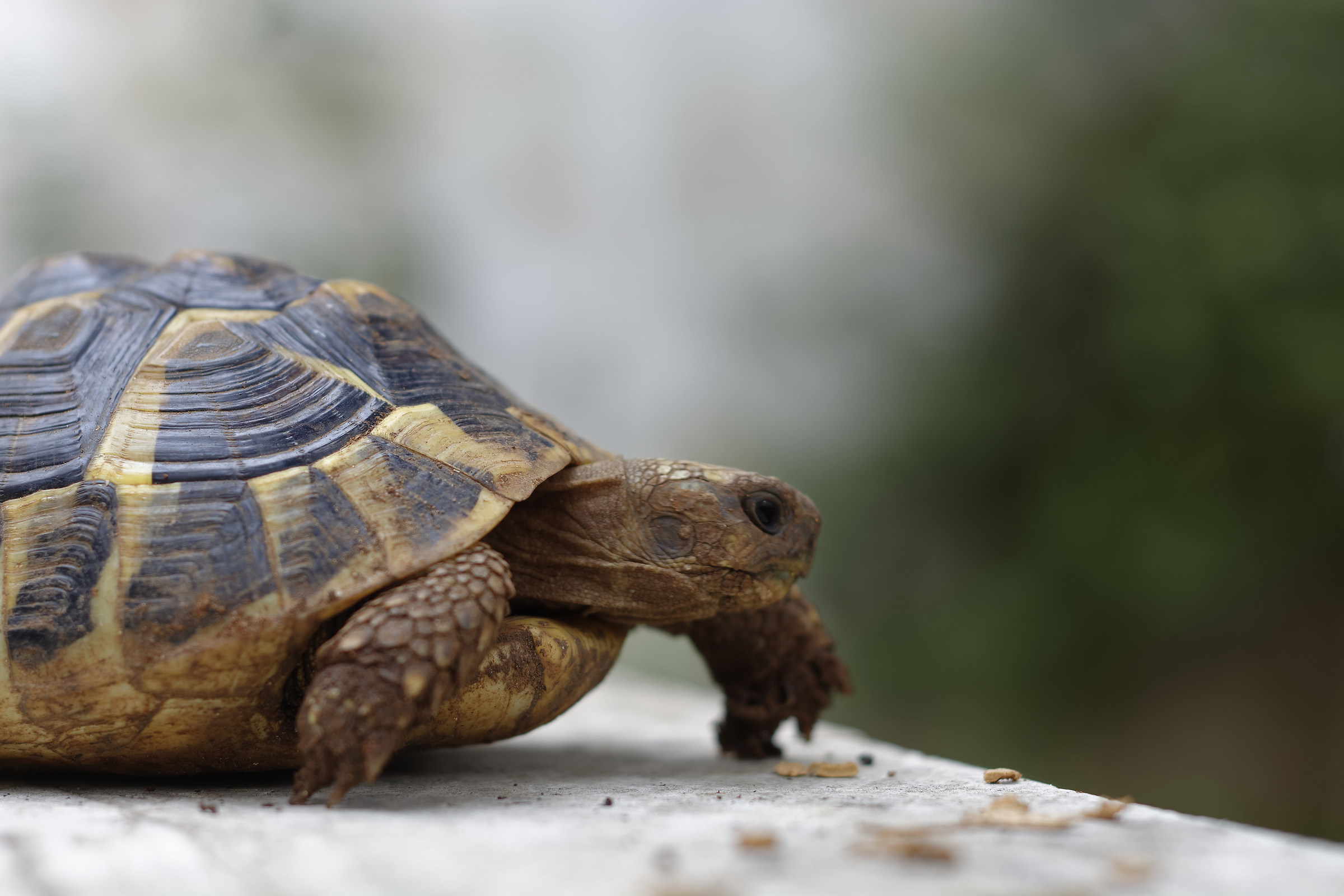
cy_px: 448
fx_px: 2800
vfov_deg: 18.2
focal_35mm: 75
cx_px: 672
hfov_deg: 27.0
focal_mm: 50
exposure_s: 1/60
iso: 100
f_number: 4
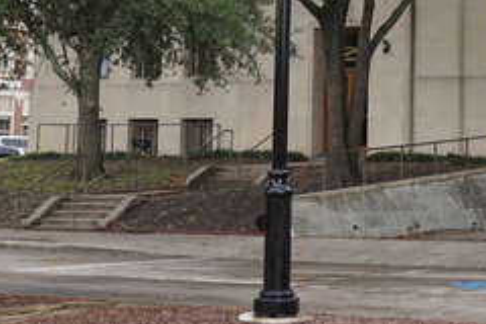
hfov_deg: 18.3
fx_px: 1485
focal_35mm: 110
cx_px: 446
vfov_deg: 12.2
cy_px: -62
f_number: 4.5
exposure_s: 1/160
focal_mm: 22
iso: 100
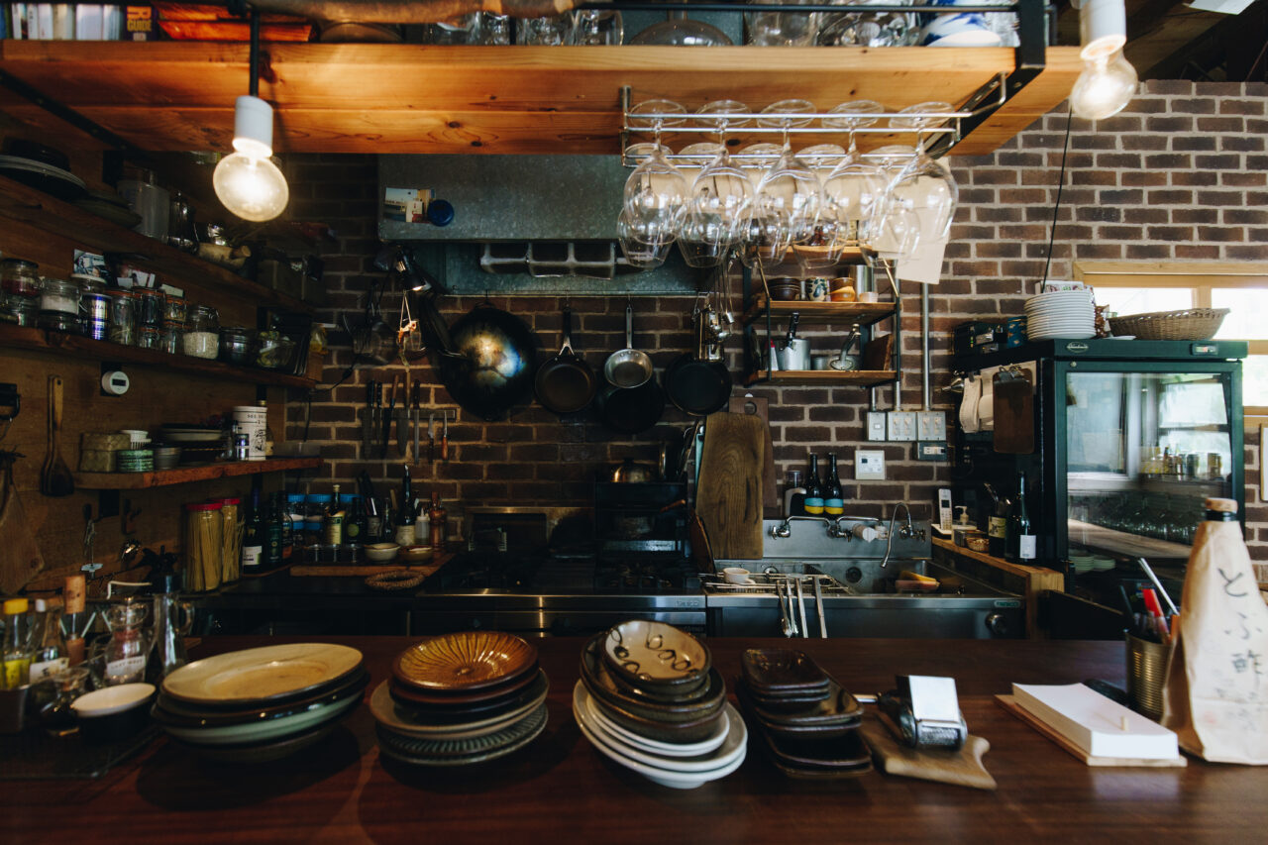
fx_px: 563
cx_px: 634
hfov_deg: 96.7
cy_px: 422
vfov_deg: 73.7
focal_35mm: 16
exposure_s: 1/100
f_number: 4
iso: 1000
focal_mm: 16
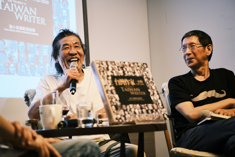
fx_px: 490
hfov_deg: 27.0
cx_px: 118
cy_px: 78
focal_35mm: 75
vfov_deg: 18.2
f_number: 2
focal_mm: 50
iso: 1600
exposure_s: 1/125
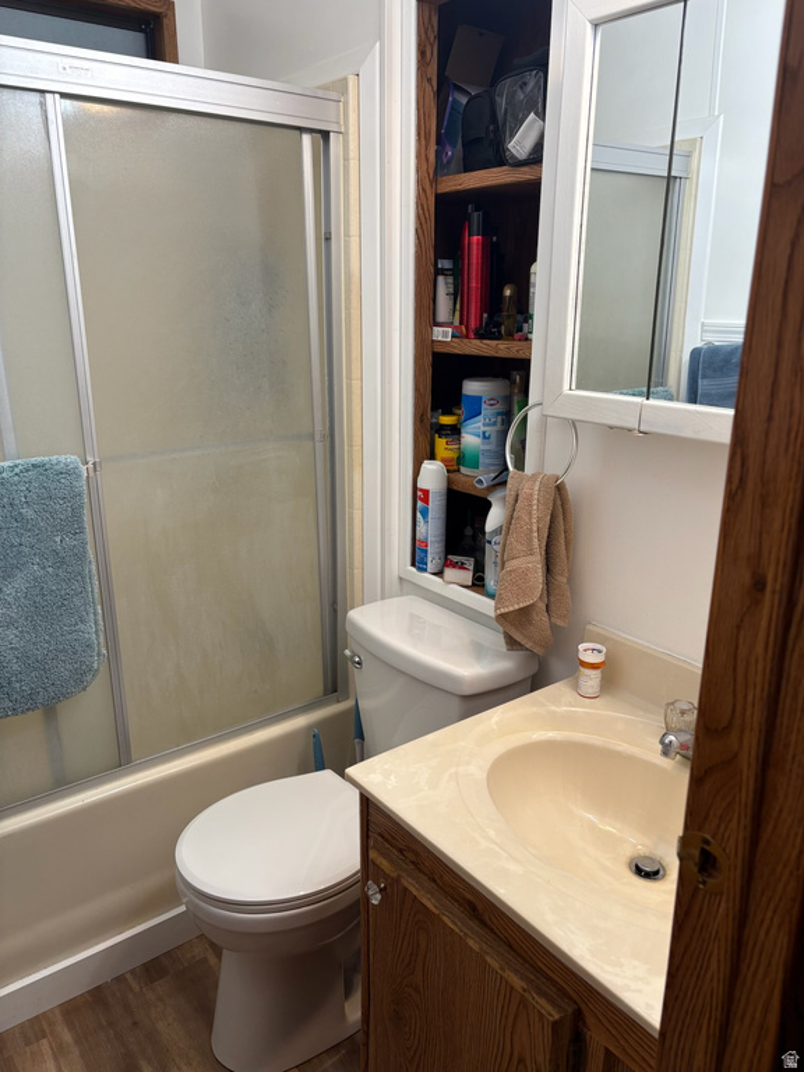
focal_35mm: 26
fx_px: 805
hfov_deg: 53.1
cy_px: 536
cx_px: 402
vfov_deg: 67.3
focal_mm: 5.96
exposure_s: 1/60
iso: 80
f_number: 1.6
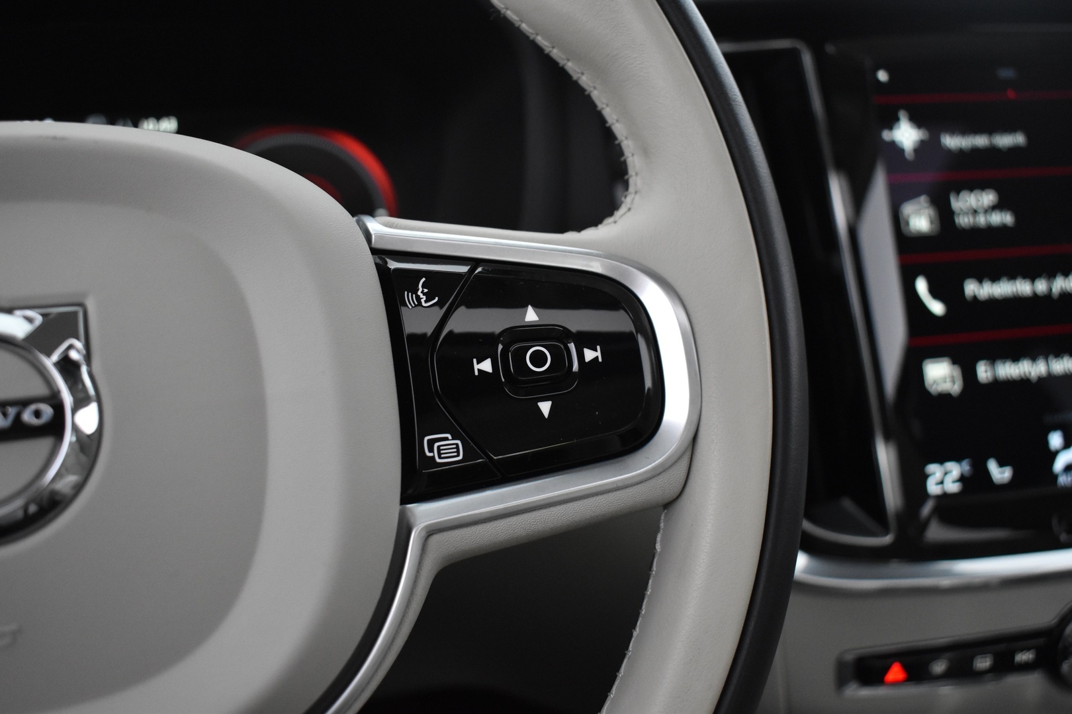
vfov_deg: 36.9
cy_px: 357
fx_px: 1072
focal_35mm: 36
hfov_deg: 53.1
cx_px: 536
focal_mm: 24
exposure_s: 1/40
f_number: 3.8
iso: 2200
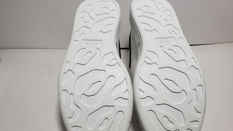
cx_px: 116
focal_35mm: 29
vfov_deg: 40.1
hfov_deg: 66.1
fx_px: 179
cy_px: 72
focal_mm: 4.3
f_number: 2.4
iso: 50
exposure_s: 1/334
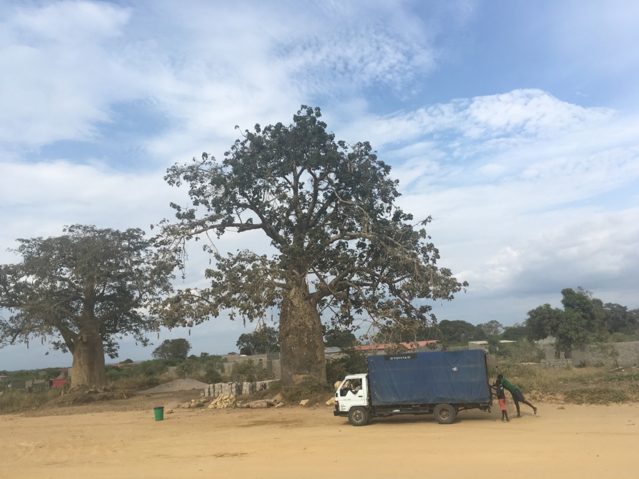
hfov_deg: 61.7
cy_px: 240
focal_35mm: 29
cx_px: 320
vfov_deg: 48.2
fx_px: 535
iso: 25
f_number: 2.2
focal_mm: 4.15
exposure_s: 1/1374
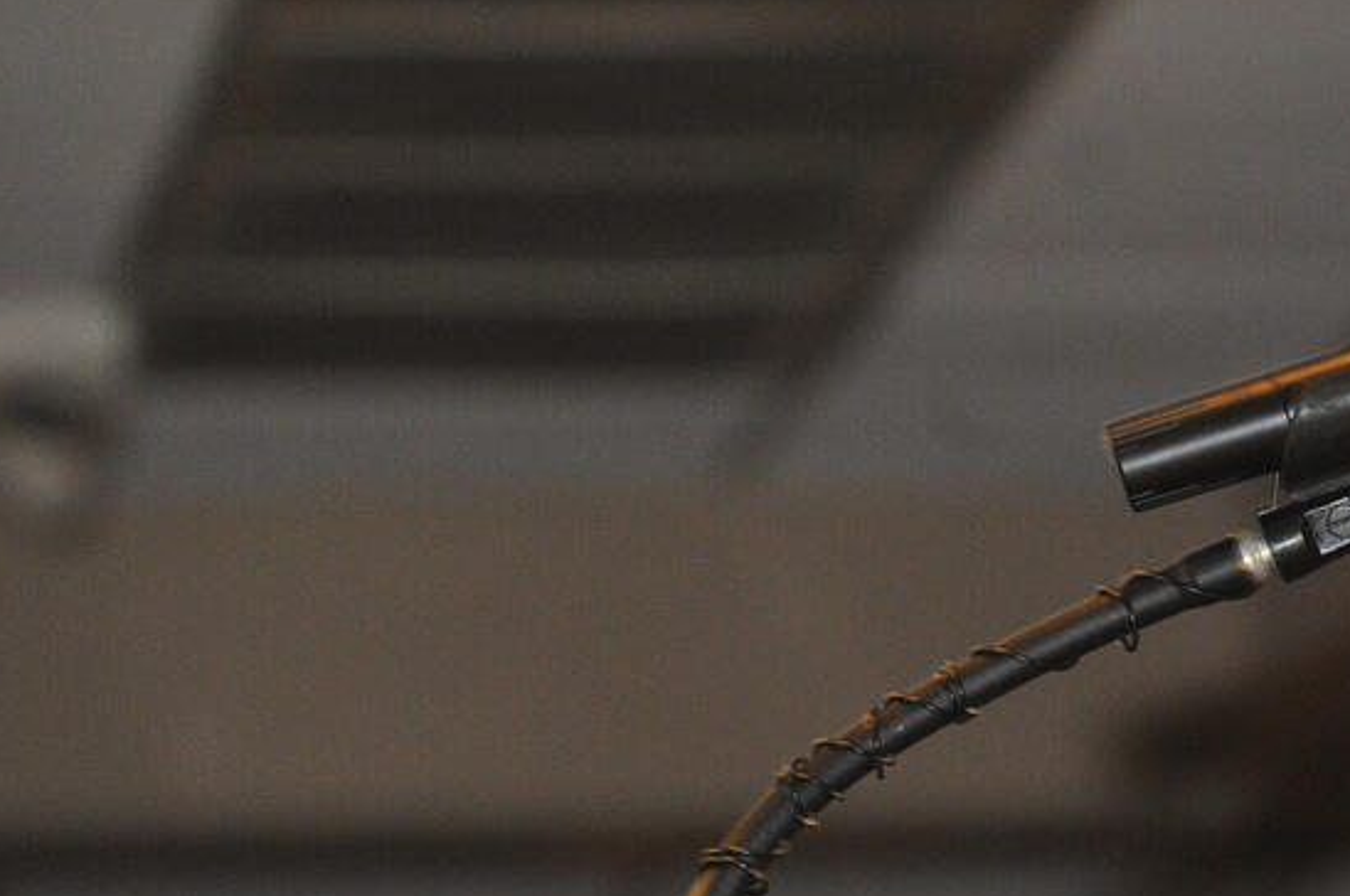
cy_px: 324
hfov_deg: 4.8
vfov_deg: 3.2
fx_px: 16181
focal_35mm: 432
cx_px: 1380
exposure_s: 1/60
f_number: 5
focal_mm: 185
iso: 2500
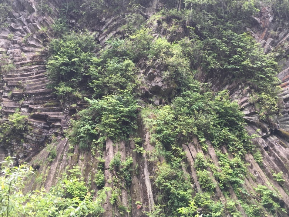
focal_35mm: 38
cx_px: 156
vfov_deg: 37.6
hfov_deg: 48.9
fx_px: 317
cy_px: 88
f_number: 2.2
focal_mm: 4.15
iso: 25
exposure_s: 1/100
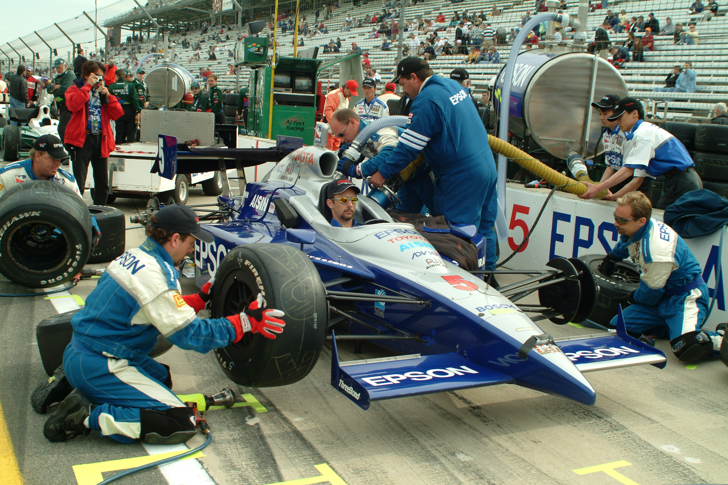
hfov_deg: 46.4
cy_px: 242
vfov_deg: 31.9
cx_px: 364
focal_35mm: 42
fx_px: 849
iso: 100
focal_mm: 28
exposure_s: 1/180
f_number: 6.7
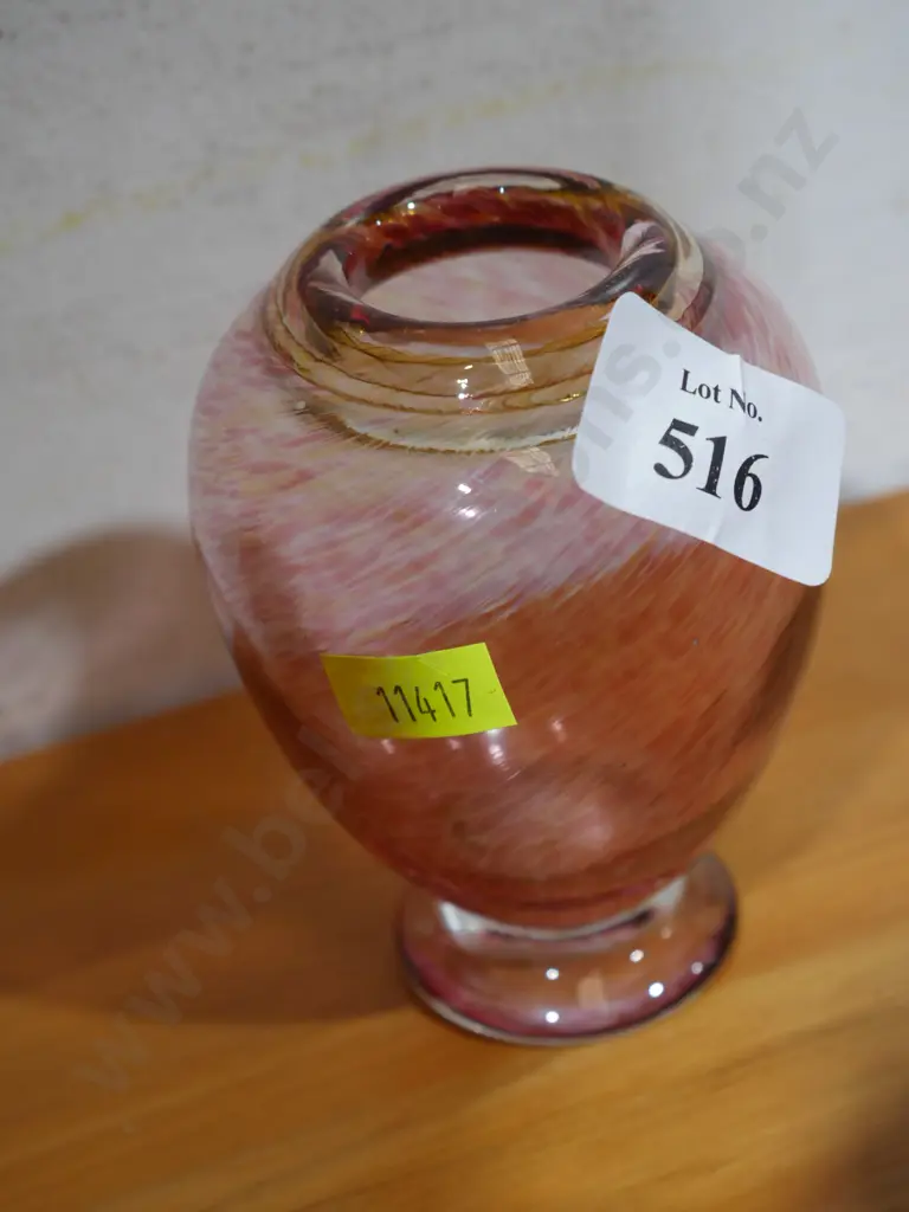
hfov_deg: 21.0
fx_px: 2451
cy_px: 606
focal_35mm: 70
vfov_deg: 27.8
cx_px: 454
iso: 1250
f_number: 5.5
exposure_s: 1/80
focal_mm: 35
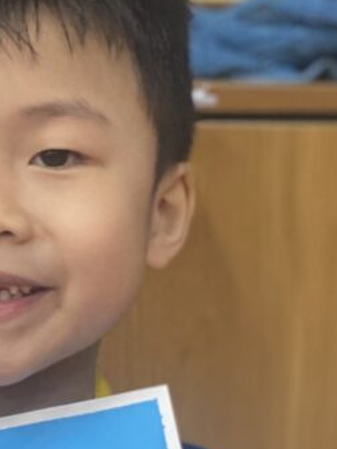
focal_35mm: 208
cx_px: -71
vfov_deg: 9.4
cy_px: 497
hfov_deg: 7.1
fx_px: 2698
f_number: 2
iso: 200
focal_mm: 6
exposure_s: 1/100
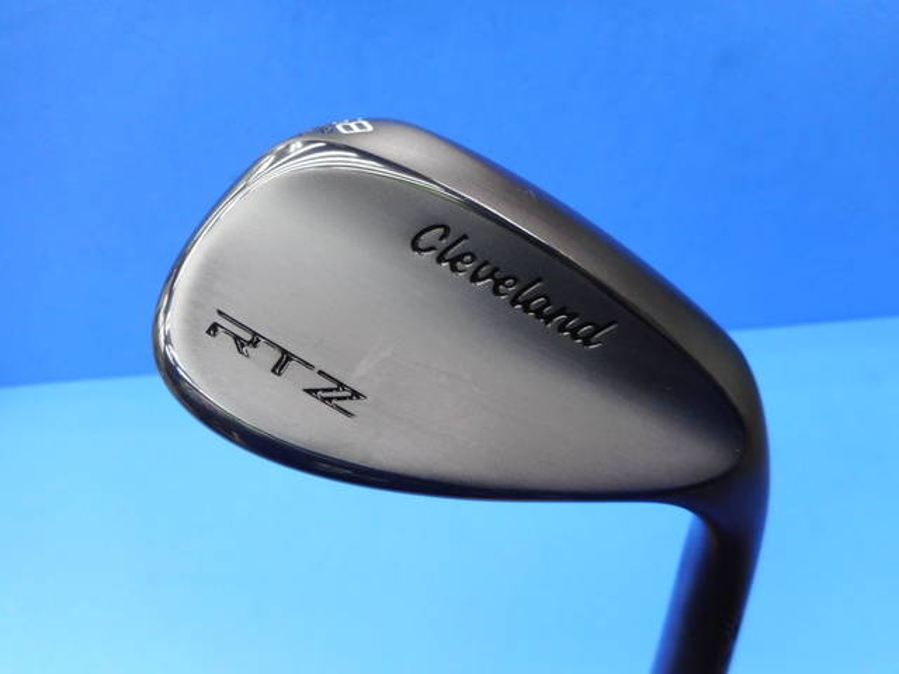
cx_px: 450
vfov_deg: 54.9
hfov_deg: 69.4
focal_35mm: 25
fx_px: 649
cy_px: 337
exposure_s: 1/30
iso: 160
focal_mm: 4.5
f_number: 3.7
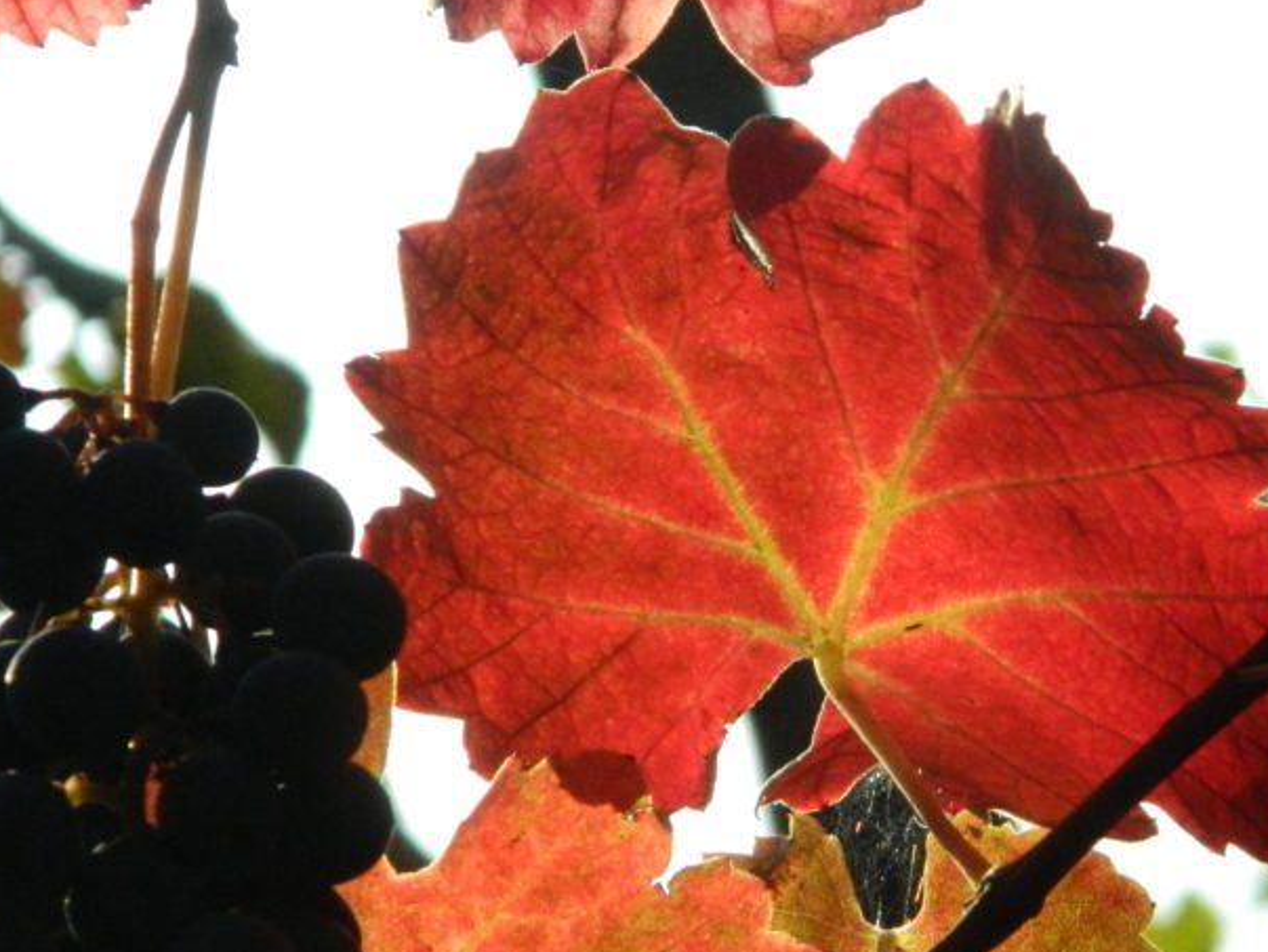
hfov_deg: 5.3
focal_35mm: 375
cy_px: 664
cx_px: 822
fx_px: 13745
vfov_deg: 4.0
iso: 400
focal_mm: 39.7
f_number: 5.4
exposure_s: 1/1000
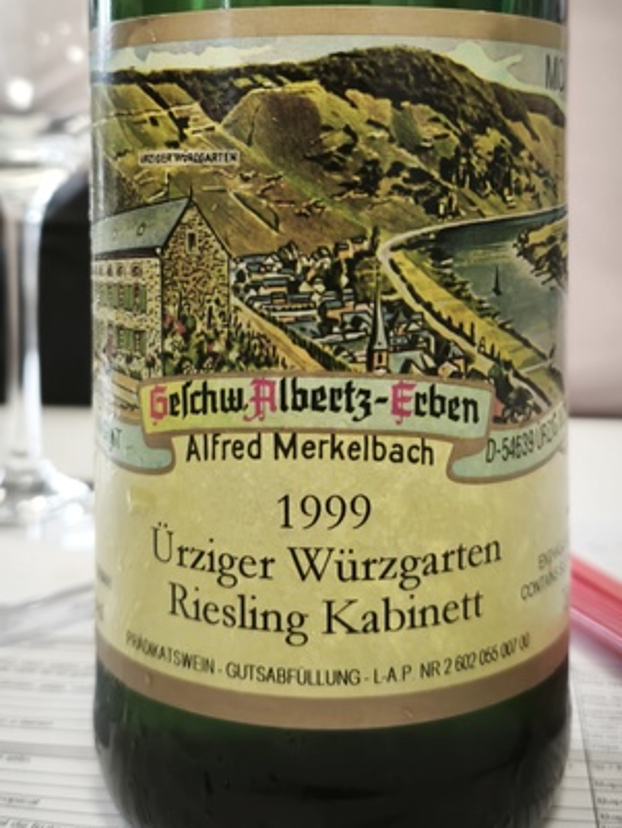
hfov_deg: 27.0
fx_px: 1293
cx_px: 323
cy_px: 395
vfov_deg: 35.5
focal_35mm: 54
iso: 400
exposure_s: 1/99.9
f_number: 1.7
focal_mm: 5.35
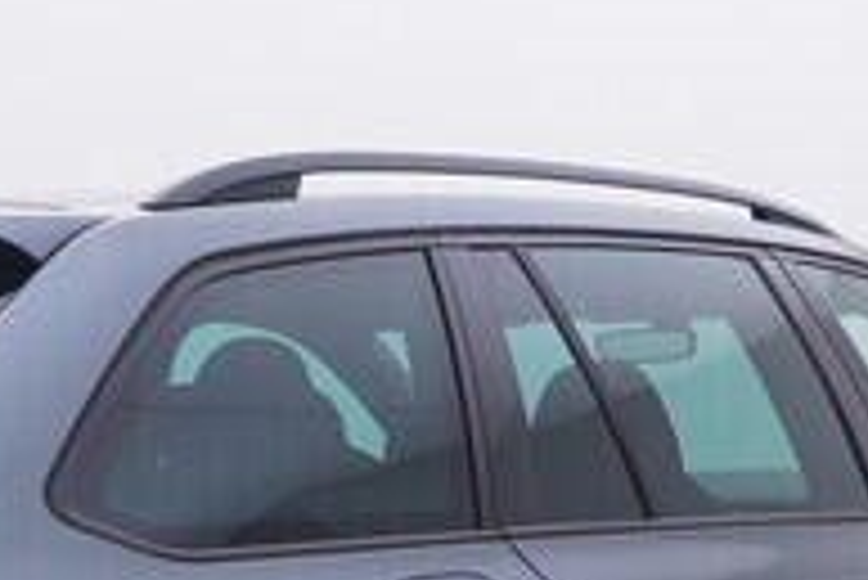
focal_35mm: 120
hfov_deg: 17.0
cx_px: 625
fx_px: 2887
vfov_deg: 11.2
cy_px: 715
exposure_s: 1/80
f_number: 5
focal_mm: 15
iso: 200
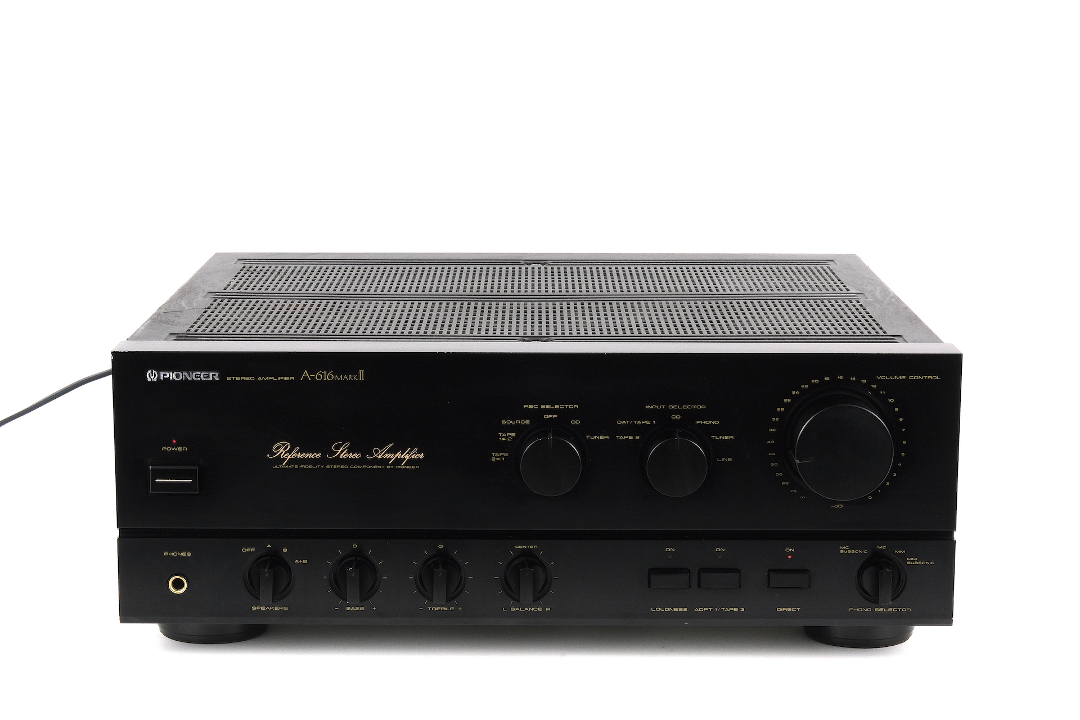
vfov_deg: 17.9
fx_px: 2280
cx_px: 540
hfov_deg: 26.7
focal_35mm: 76
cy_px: 360
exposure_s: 1/6
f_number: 22
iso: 800
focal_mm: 50.5
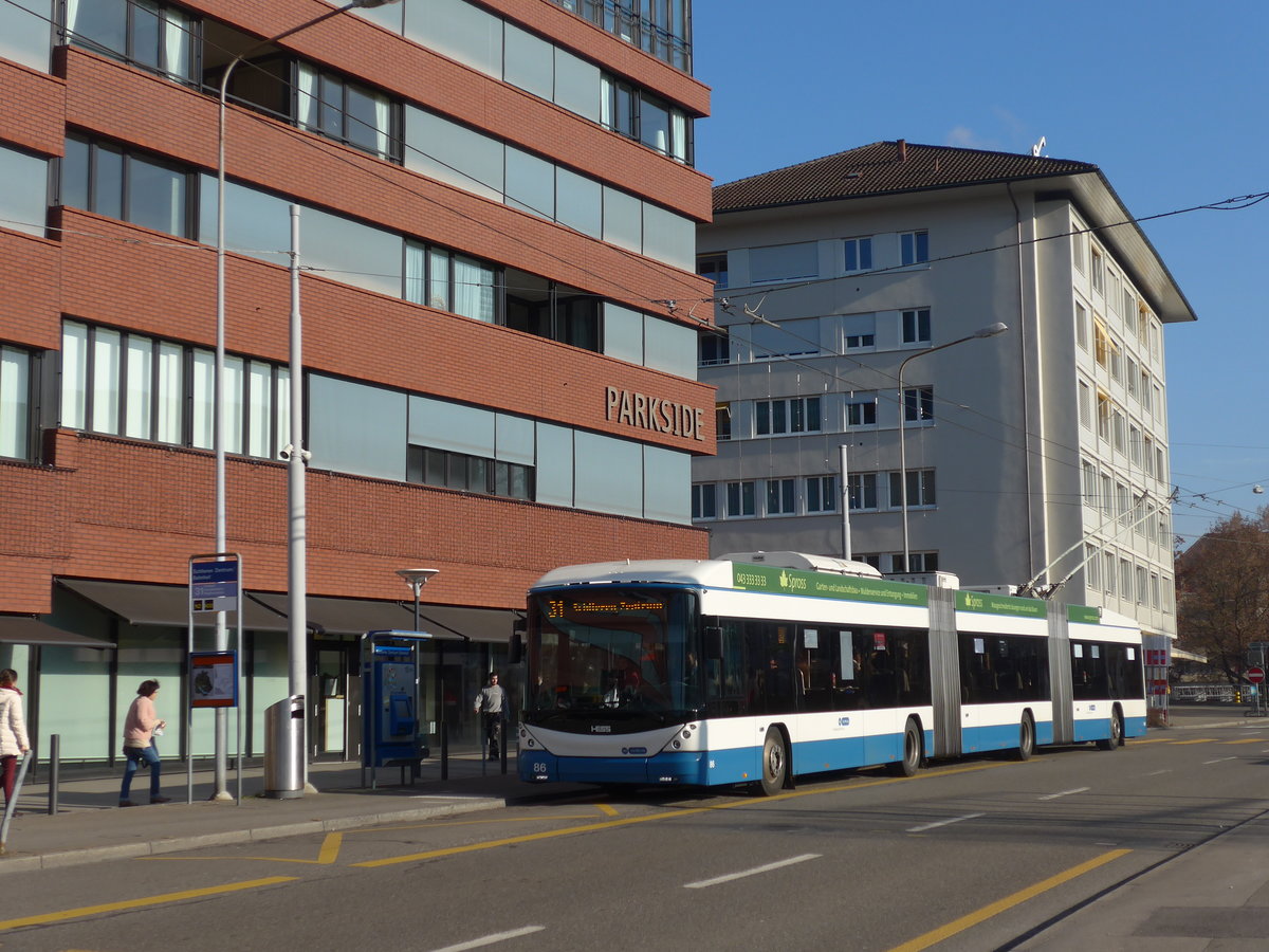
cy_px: 476
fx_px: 2016
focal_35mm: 55
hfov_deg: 34.9
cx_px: 634
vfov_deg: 26.6
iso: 80
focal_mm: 11.3
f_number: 3.4
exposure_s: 1/1300
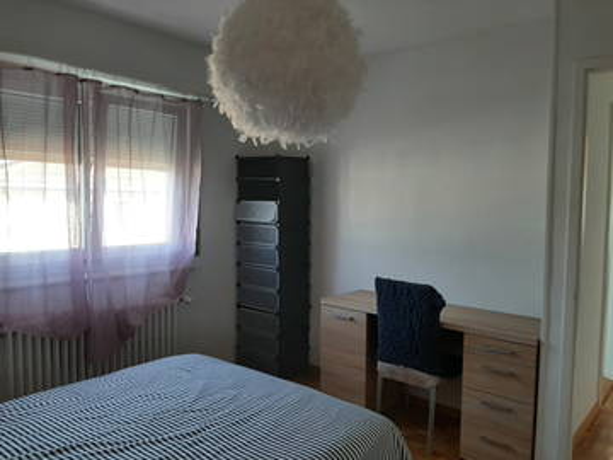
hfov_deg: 67.3
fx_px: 460
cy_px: 230
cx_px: 306
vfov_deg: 53.1
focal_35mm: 26
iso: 64
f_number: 1.7
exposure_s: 1/50
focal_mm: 3.93
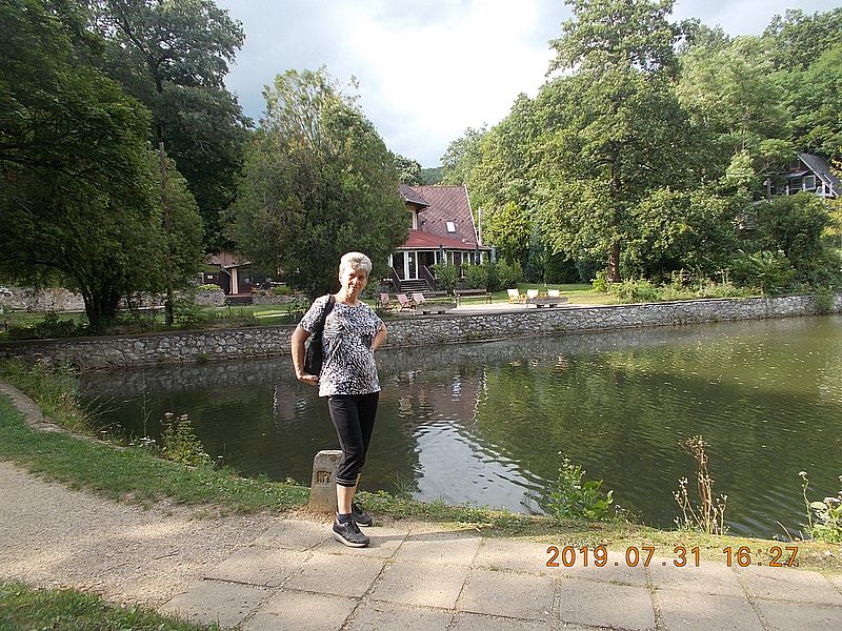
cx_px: 421
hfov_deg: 67.3
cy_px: 316
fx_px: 632
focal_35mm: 26
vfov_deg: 53.1
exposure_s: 1/250
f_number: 3.2
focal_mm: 4.6
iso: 80
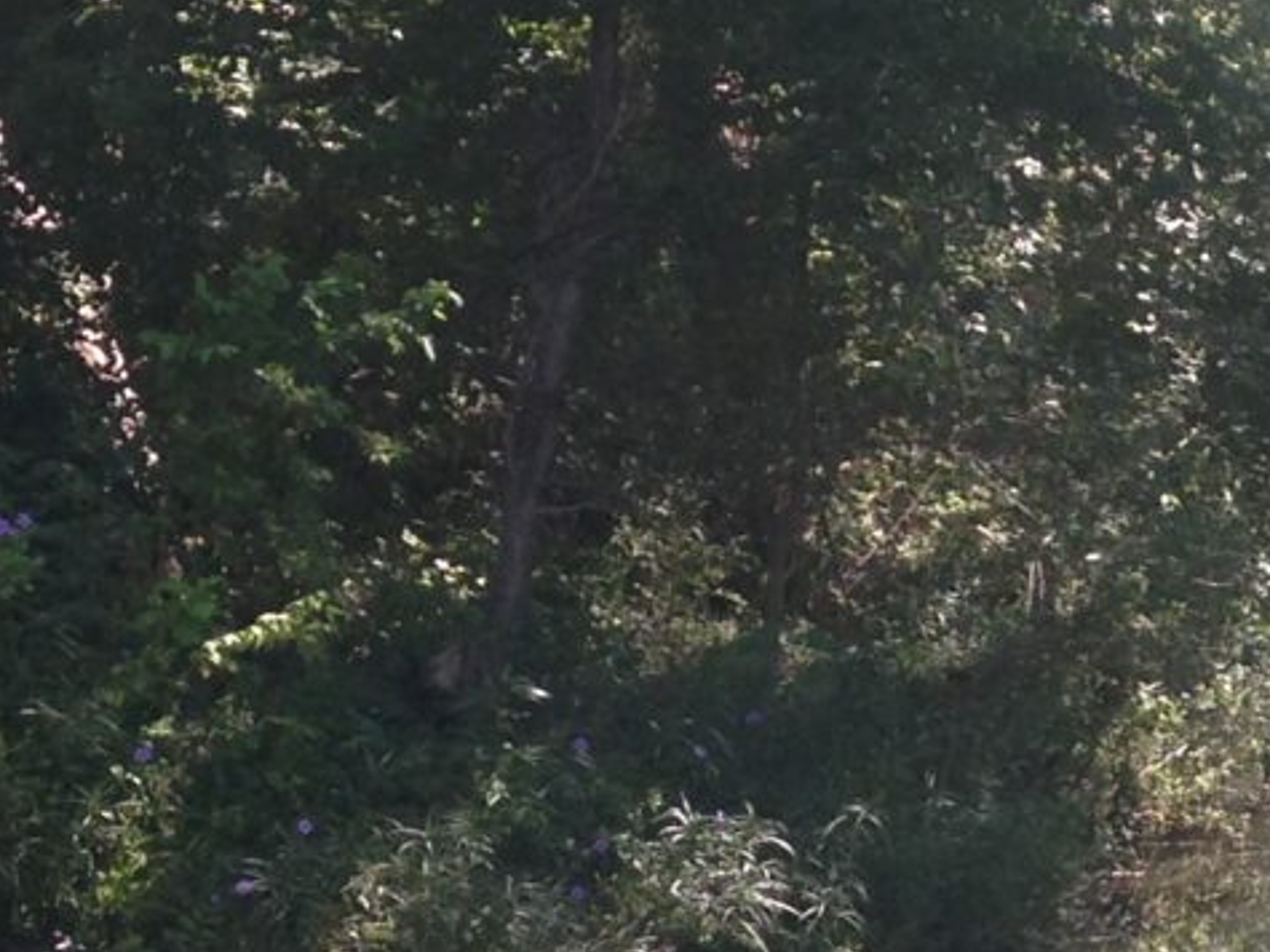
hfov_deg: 13.8
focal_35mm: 139
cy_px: 743
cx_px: 1516
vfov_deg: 10.6
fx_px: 5098
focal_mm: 4.12
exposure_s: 1/168
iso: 50
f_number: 2.4
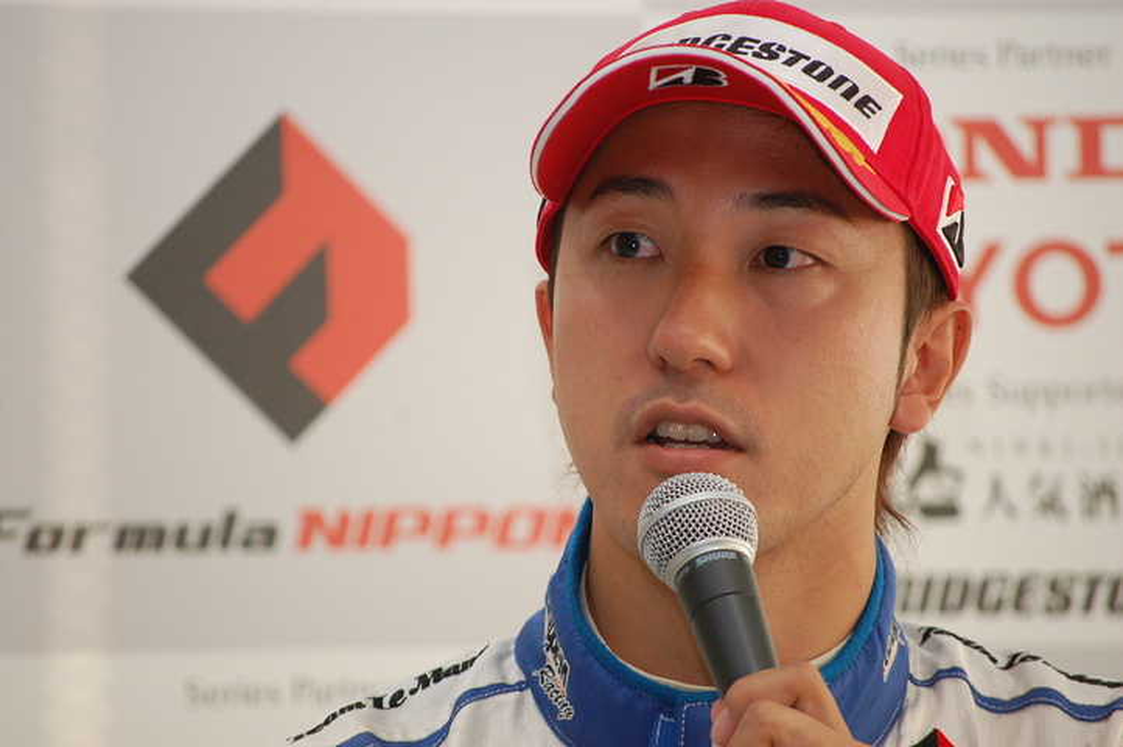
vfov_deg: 4.8
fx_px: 8882
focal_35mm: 285
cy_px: 374
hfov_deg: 7.2
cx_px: 562
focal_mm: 190
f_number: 5.6
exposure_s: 1/90
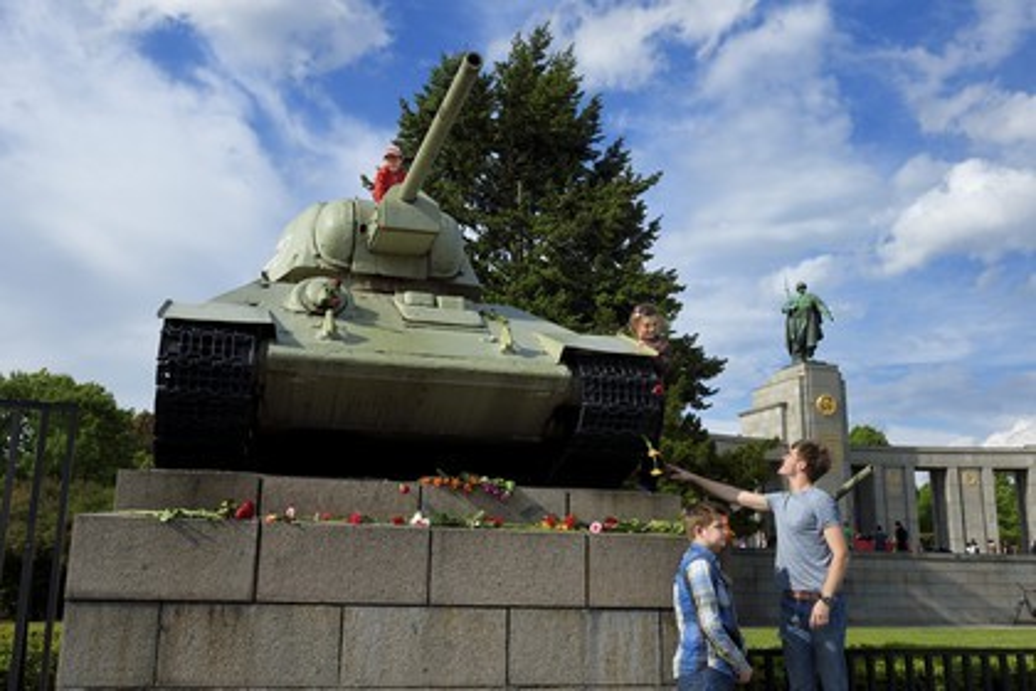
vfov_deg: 42.3
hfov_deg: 60.3
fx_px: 892
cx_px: 518
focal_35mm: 31
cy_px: 346
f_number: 13
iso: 200
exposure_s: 1/250
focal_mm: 31
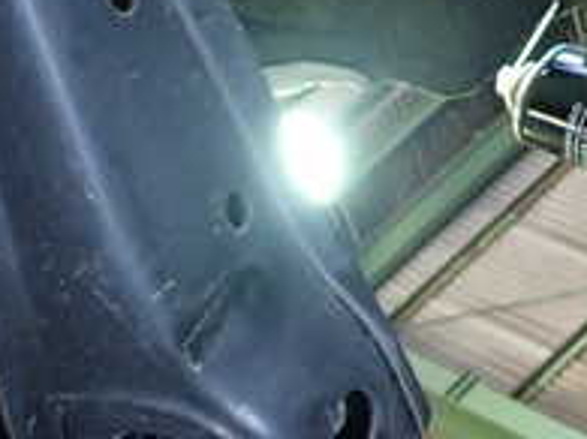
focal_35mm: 77
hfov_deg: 24.0
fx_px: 1305
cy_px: 658
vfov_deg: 17.2
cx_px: -24
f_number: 2
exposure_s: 1/30
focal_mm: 4.5
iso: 500
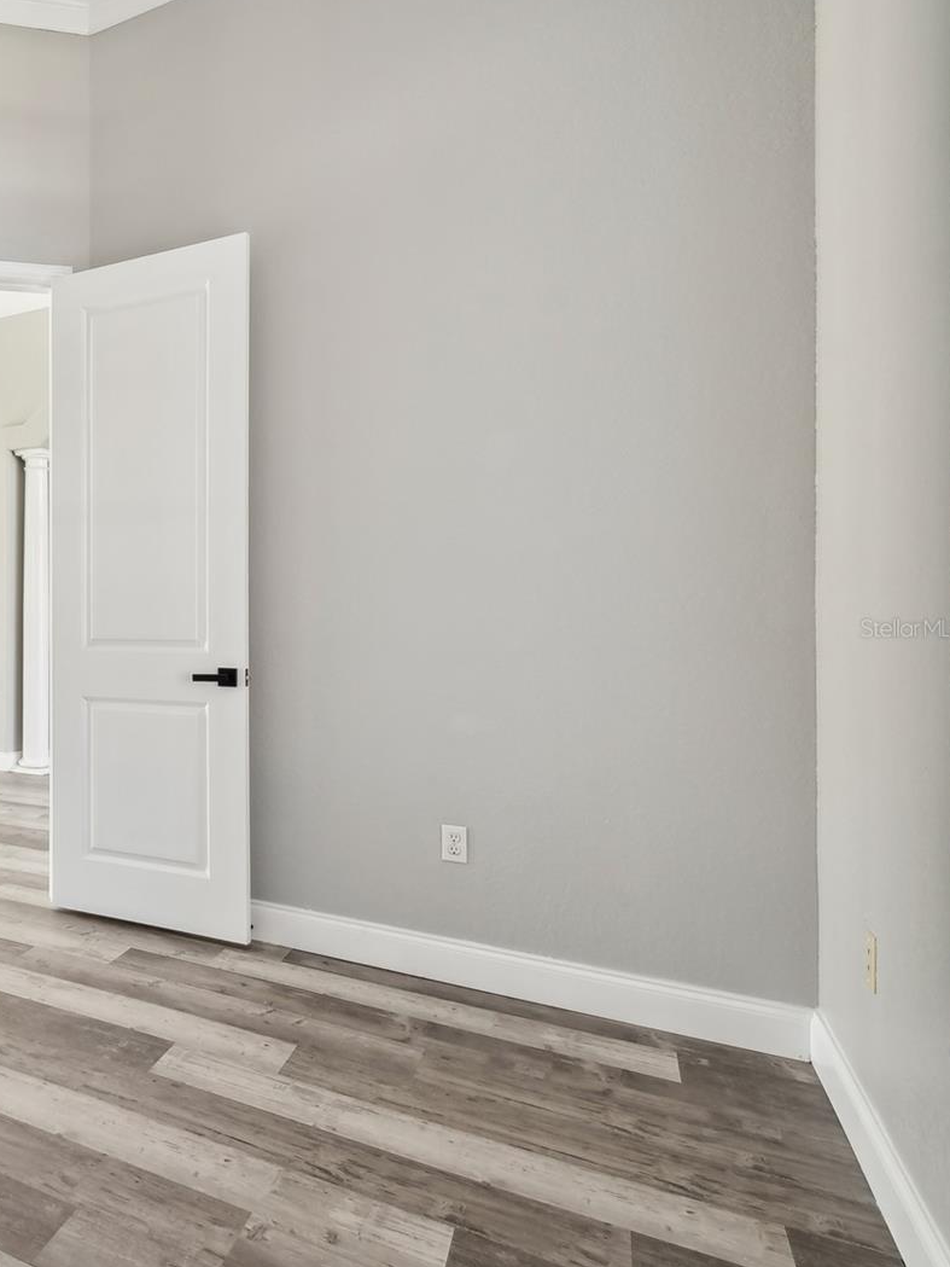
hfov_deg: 49.8
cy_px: 628
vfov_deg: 76.4
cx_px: 2
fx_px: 805
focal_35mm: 22
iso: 100
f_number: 7.1
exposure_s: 1/8
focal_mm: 10
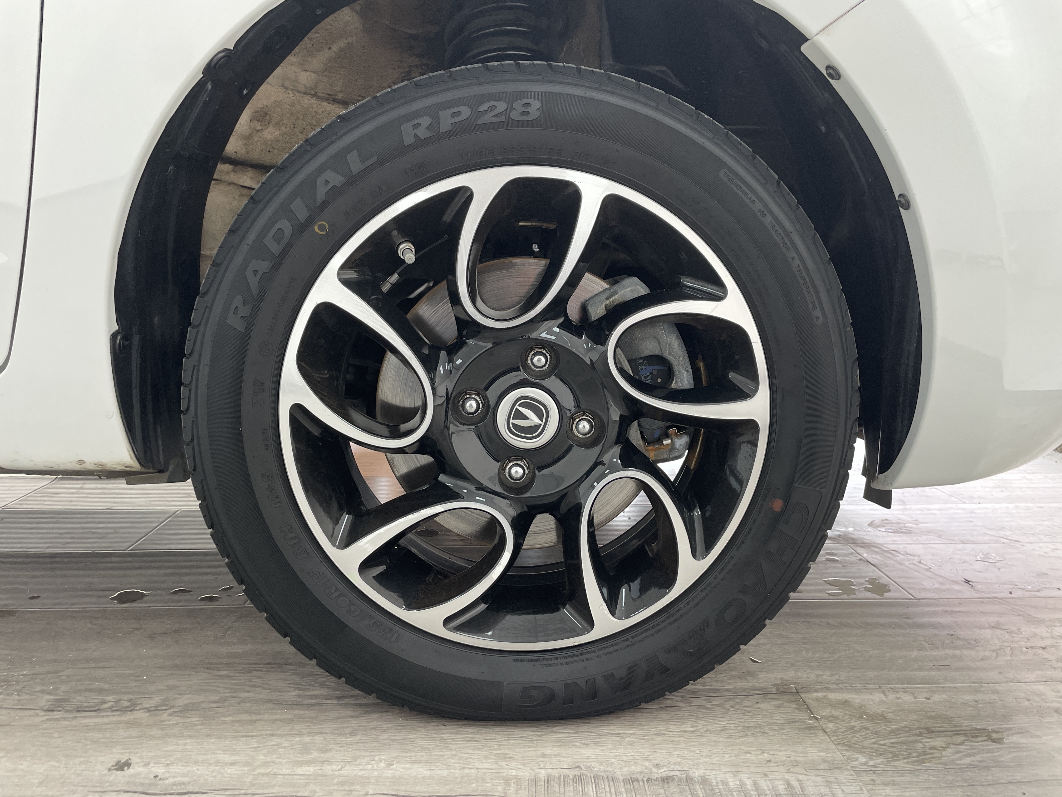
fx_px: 798
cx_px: 531
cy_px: 398
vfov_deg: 53.1
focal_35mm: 26
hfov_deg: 67.3
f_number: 1.6
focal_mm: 4.2
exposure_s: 1/121
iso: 125
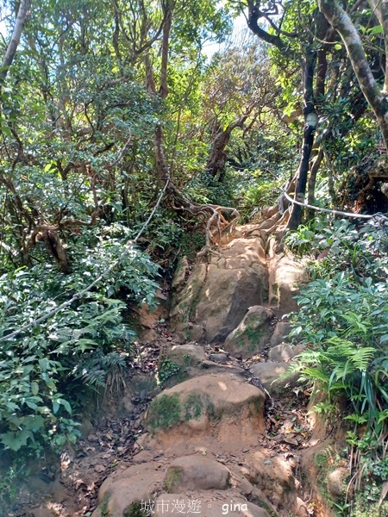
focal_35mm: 25
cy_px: 258
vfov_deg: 69.4
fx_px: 374
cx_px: 194
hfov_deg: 54.9
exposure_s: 1/60
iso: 100
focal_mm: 4.6
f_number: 1.8
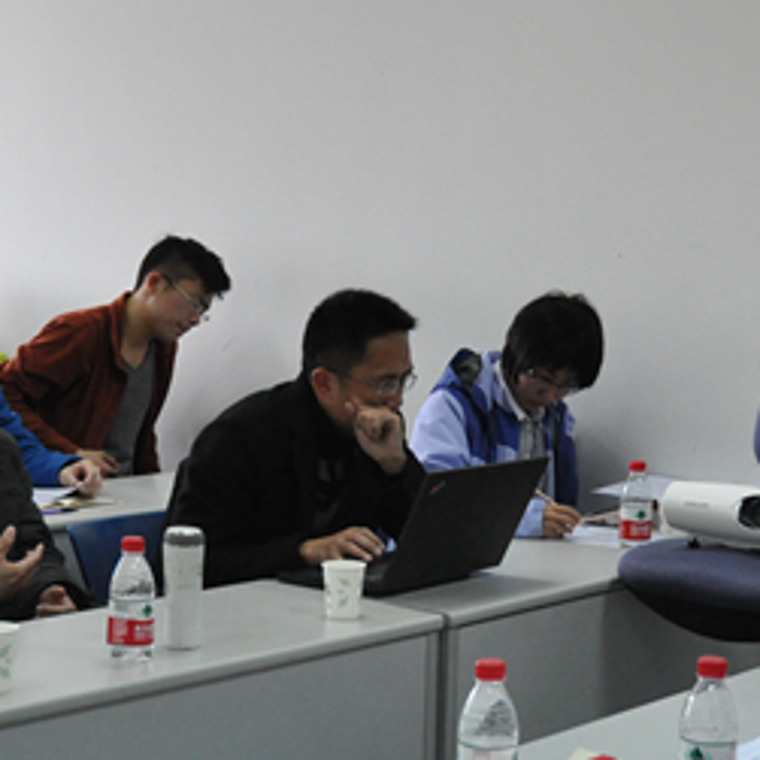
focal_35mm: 73
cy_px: 404
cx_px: 454
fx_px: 1813
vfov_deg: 23.7
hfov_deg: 23.6
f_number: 3.8
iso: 1600
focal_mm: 24
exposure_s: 1/250
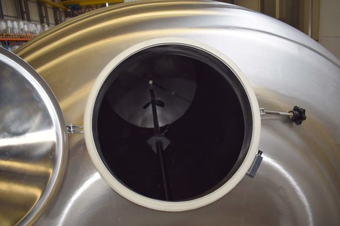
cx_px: 170
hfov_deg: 67.4
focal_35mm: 27
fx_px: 255
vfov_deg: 47.9
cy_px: 113
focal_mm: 18
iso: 560
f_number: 4
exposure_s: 1/60
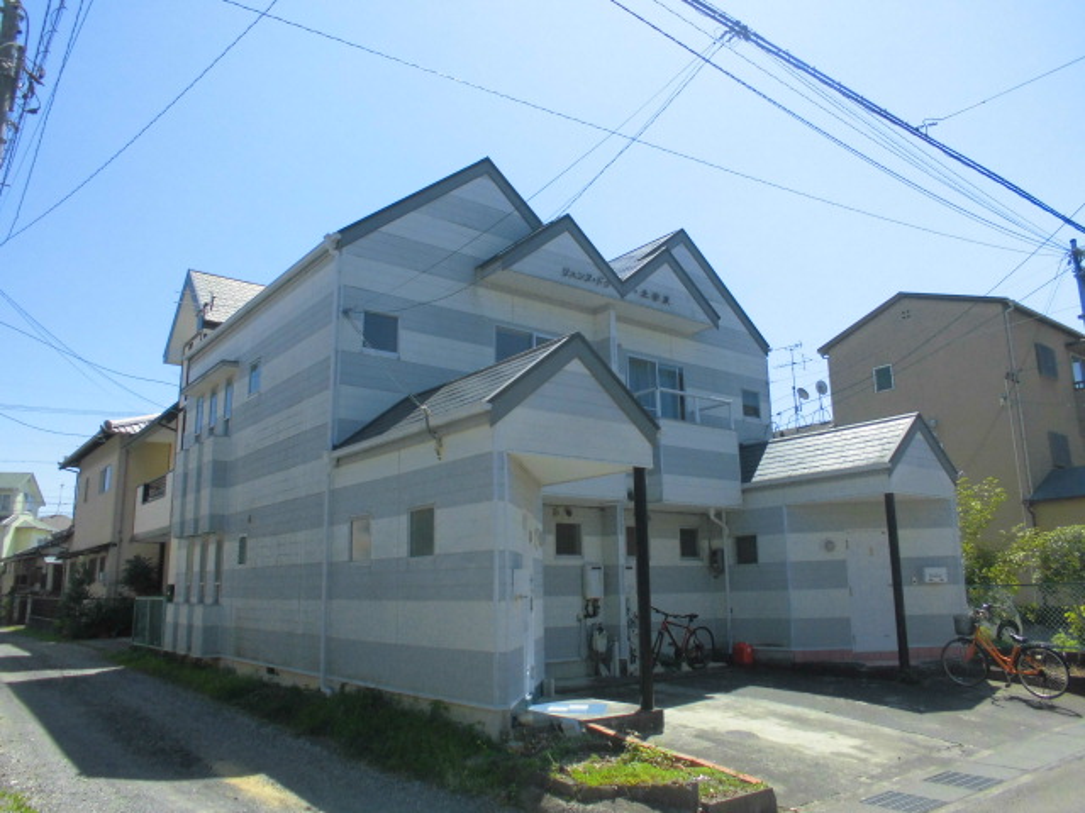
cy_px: 406
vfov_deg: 53.1
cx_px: 542
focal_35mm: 26
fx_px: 815
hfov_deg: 67.3
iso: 100
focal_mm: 4.6
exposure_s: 1/640
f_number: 3.5
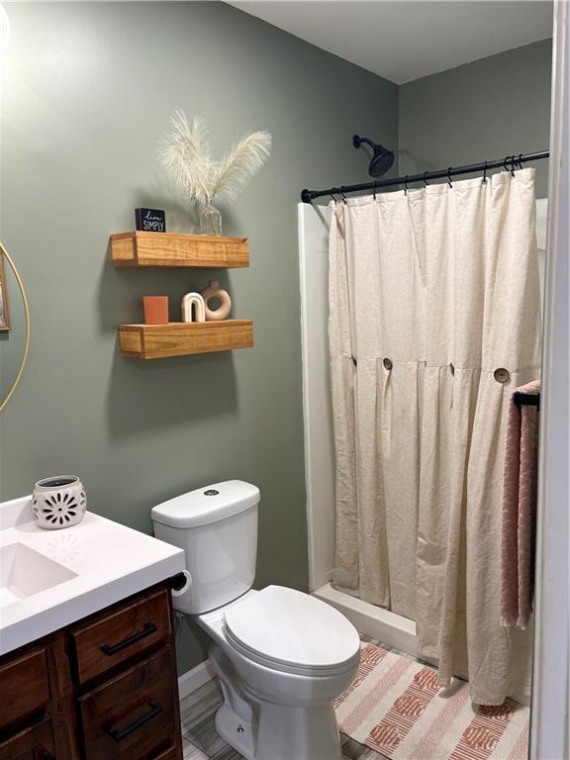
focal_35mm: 26
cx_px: 285
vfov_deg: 67.3
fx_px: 571
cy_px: 380
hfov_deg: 53.1
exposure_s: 1/60
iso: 80
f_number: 1.6
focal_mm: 5.96
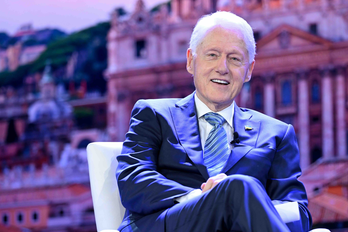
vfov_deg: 5.1
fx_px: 2591
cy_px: 141
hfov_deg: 7.7
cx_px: 221
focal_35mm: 268
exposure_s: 1/250
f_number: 4
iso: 1600
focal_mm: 195
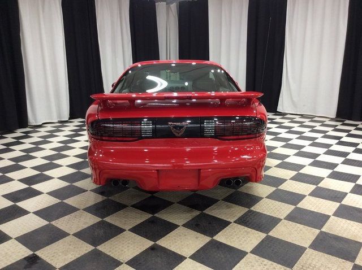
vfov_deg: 44.1
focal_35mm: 32
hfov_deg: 56.9
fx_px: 334
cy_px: 135
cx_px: 181
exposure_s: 1/25
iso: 80
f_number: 2.4
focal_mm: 3.3
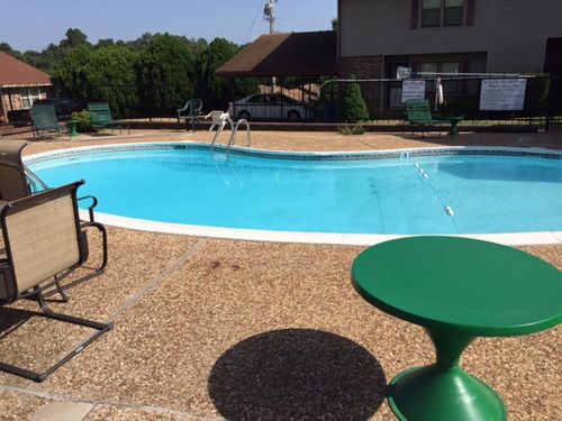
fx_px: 471
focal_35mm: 29
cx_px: 281
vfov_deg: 48.2
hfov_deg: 61.7
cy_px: 210
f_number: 2.2
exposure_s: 1/2825
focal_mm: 4.15
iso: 32
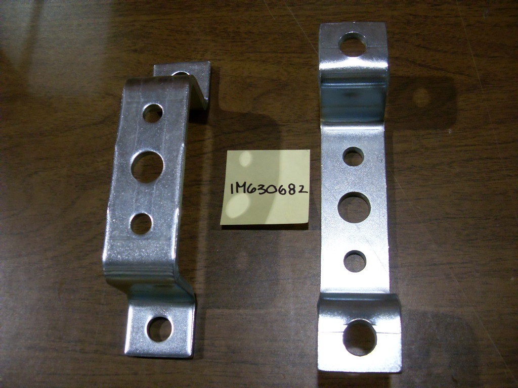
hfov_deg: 50.1
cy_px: 194
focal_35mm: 37
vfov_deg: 38.7
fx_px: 554
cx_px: 259
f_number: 2.8
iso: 200
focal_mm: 6.3
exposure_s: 1/20
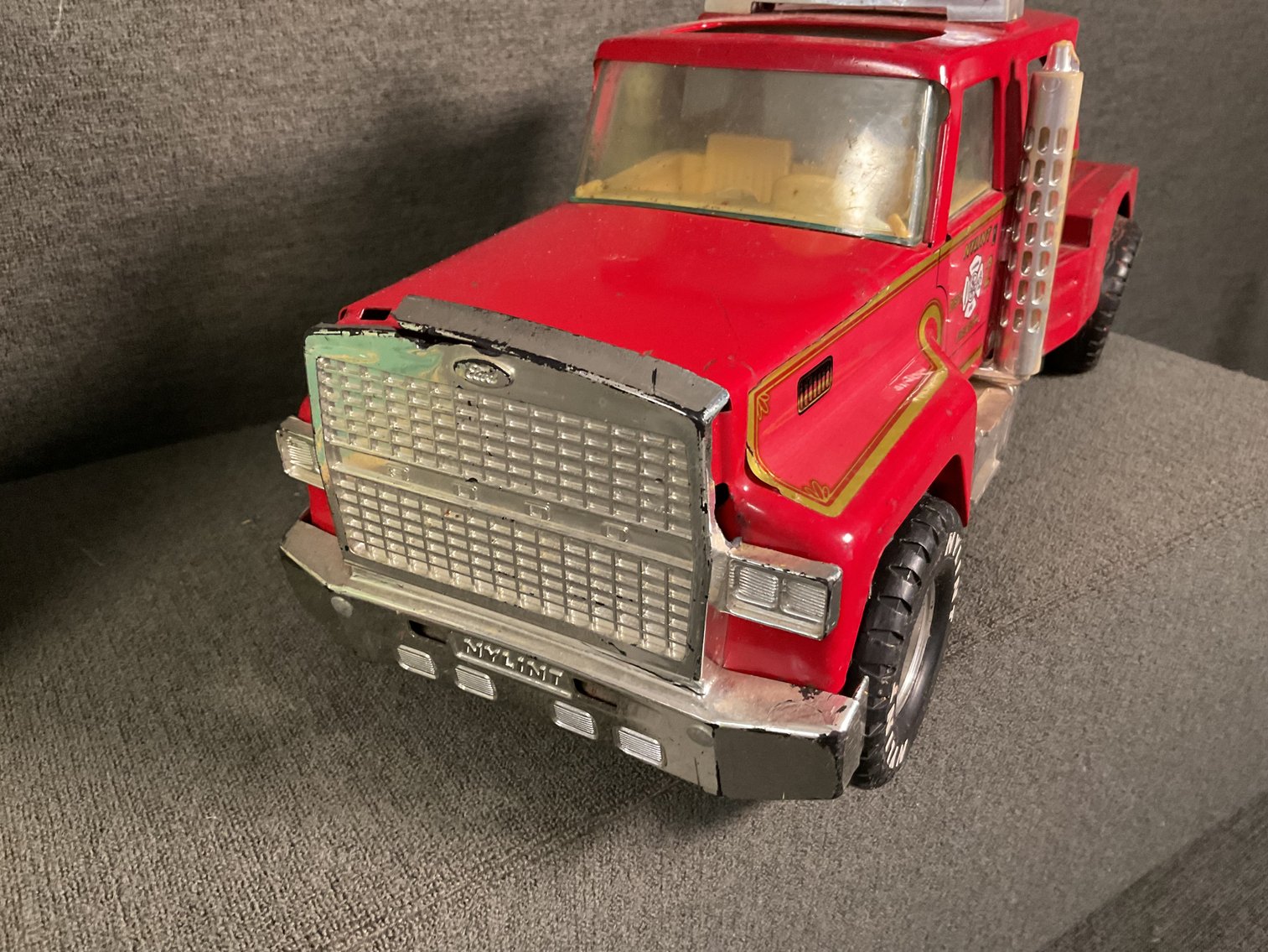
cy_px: 476
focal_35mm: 29
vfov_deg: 48.2
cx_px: 634
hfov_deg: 61.7
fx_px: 1062
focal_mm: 3
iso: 320
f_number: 1.8
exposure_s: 1/33
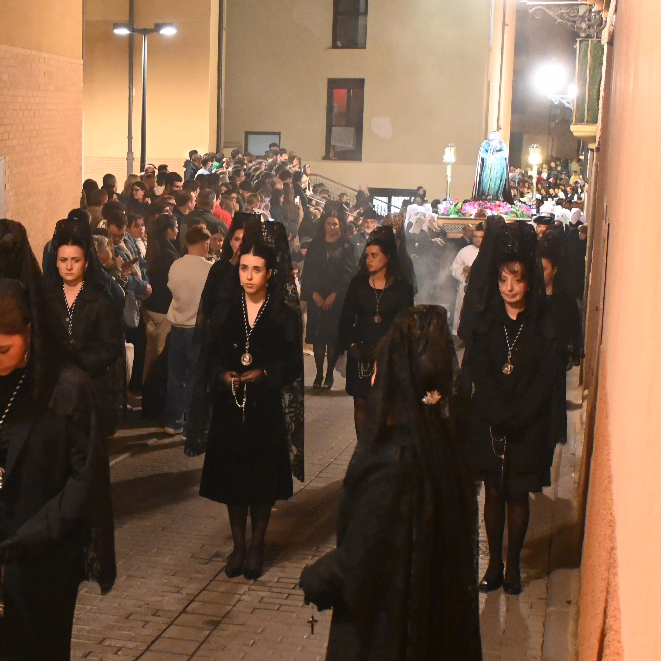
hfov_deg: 25.9
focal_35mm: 65
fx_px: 1413
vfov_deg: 26.3
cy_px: 356
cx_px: 145
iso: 6400
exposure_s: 1/30
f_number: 4.5
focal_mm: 27.5
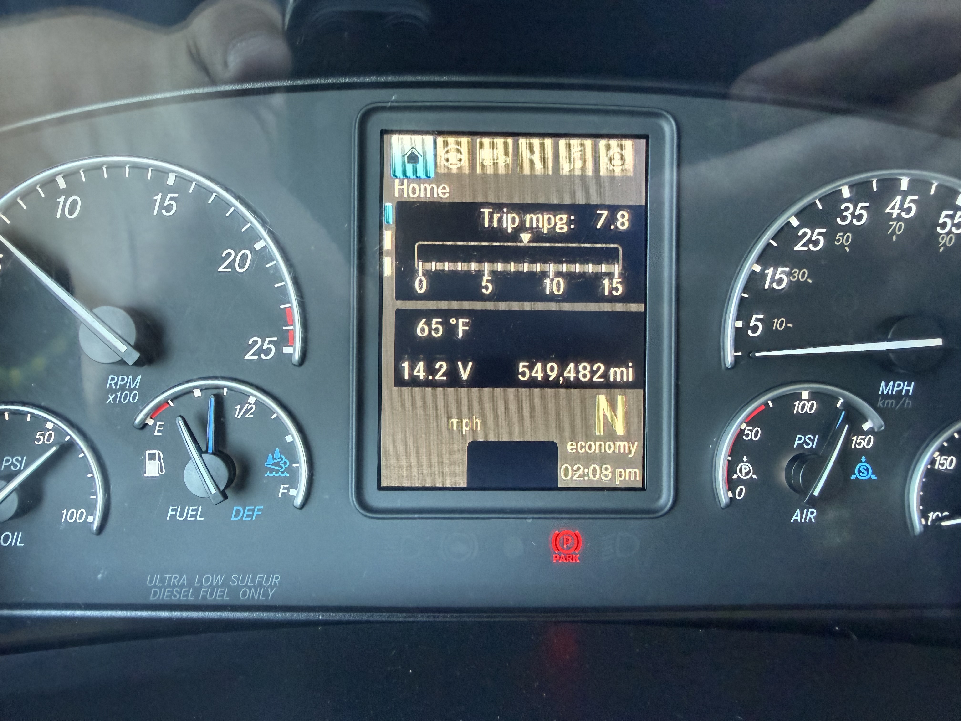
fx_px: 666
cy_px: 360
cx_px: 480
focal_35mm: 24
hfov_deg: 71.6
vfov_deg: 56.8
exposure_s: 1/83
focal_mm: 2.22
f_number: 2.2
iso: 500
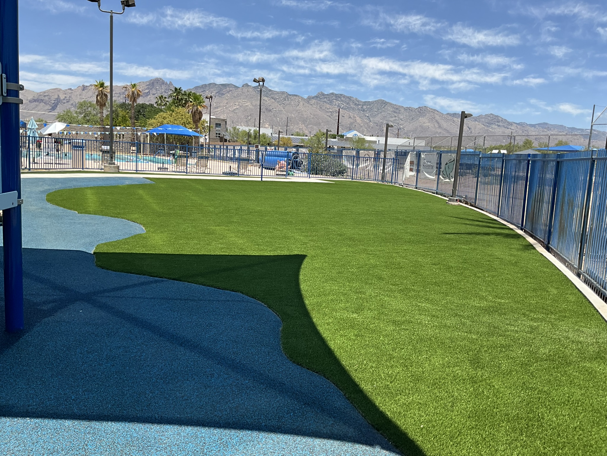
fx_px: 509
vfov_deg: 48.2
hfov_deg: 61.7
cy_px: 228
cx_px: 304
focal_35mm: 29
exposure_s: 1/1490
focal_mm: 3
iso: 25
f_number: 1.8
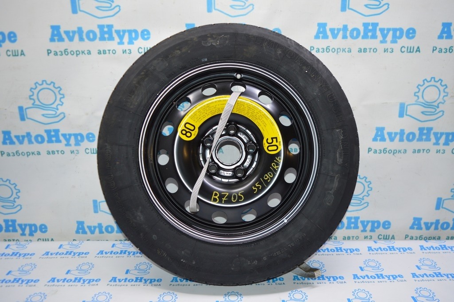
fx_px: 378
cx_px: 227
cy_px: 151
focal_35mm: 30
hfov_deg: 62.0
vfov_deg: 43.5
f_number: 4
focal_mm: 20
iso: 400
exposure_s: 1/80
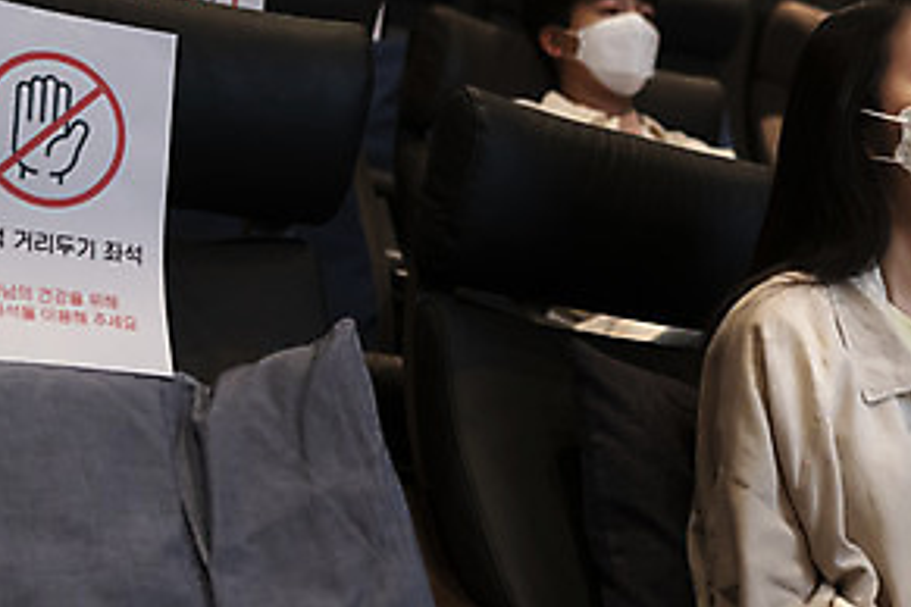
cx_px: 823
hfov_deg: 21.0
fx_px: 2404
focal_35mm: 95
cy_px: 210
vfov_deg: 14.4
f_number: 2.8
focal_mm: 46
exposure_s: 1/100
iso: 1250
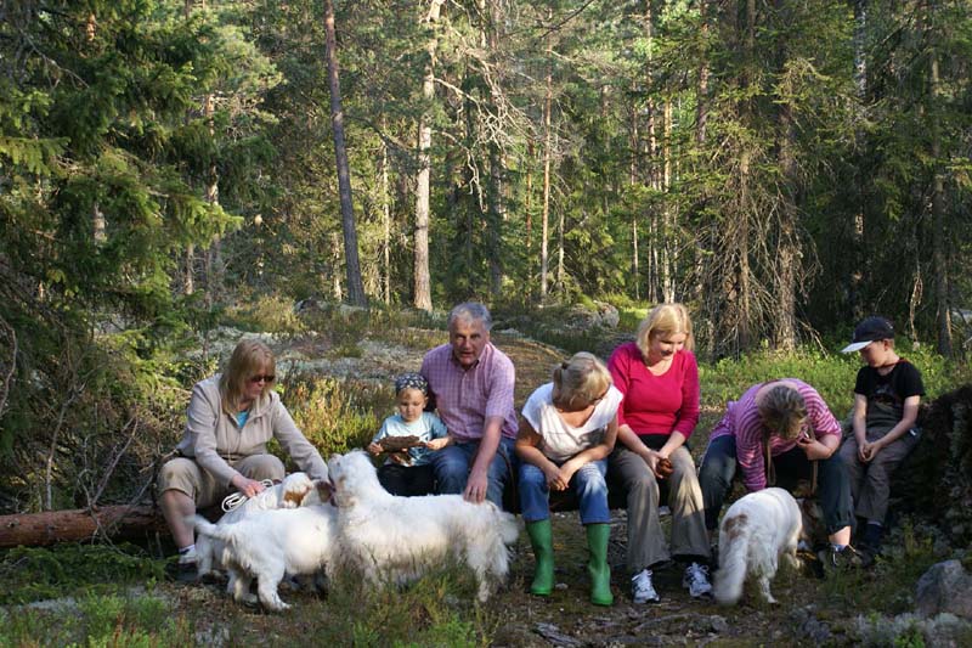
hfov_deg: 33.4
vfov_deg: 22.6
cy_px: 324
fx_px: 1620
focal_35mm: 60
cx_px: 486
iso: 125
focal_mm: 40
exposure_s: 1/80
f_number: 5.6
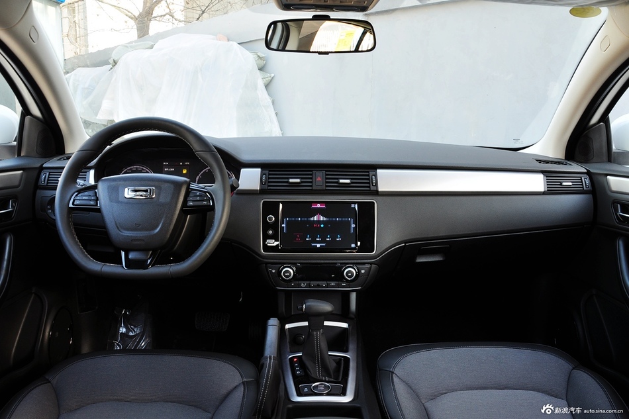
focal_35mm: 32
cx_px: 314
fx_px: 550
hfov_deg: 59.5
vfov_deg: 41.7
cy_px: 210
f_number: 7.1
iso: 200
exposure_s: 1/25
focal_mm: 21
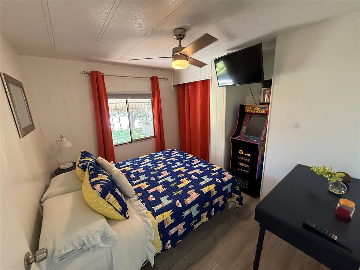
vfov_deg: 85.7
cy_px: 135
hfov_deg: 102.1
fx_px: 146
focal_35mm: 14
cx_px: 180
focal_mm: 2.22
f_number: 2.2
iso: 640
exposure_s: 1/120
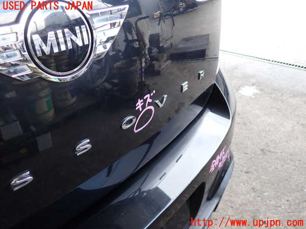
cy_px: 114
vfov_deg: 46.8
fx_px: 265
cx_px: 153
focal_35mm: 30
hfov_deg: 60.0
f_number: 2.3
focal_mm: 5.4
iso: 125
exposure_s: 1/60
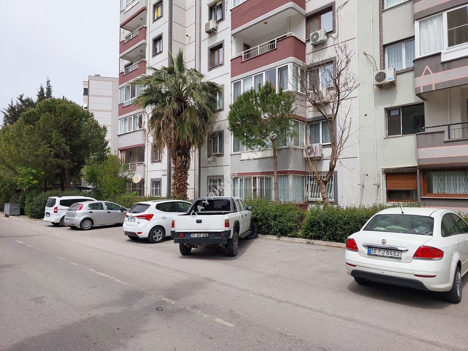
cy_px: 176
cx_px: 234
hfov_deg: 73.9
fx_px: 311
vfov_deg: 58.9
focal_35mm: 23
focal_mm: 5.06
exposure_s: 1/940
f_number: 1.8
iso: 25
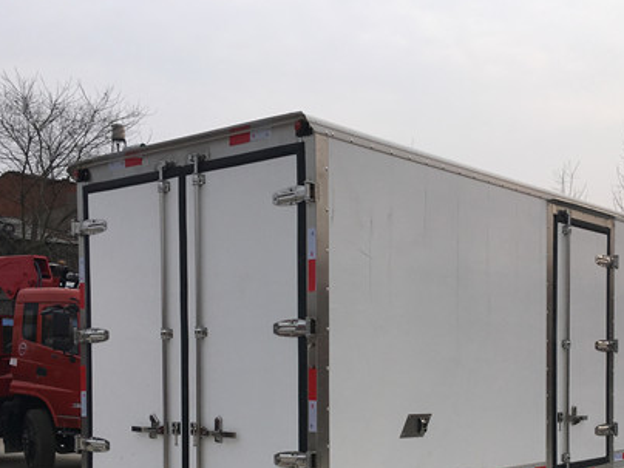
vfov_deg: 27.8
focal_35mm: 51
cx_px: 402
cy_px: 392
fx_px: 919
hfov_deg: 37.2
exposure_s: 1/827
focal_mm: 4.15
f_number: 2.2
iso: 25
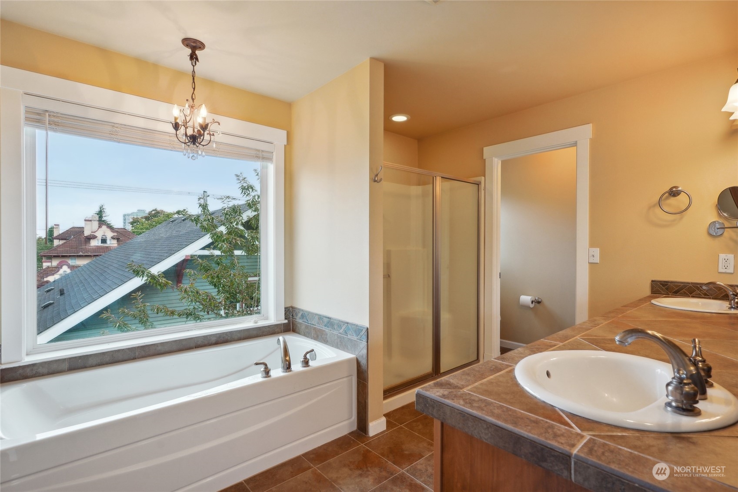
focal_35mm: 17
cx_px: 369
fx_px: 348
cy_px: 246
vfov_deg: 70.4
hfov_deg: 93.3
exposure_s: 1/30
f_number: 8
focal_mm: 17
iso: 400
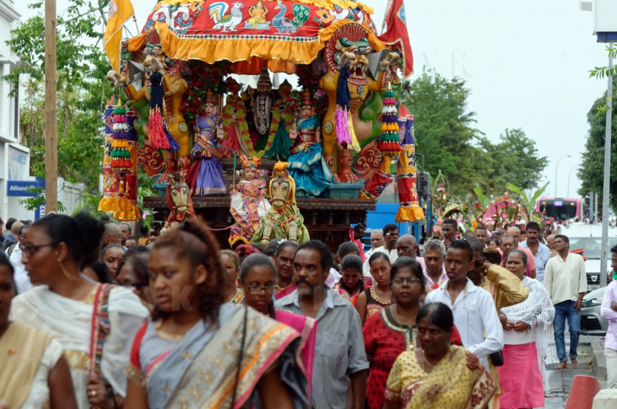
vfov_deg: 8.1
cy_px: 204
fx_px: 2874
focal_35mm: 168
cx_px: 308
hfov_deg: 12.3
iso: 200
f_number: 6.3
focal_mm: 112
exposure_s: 1/400
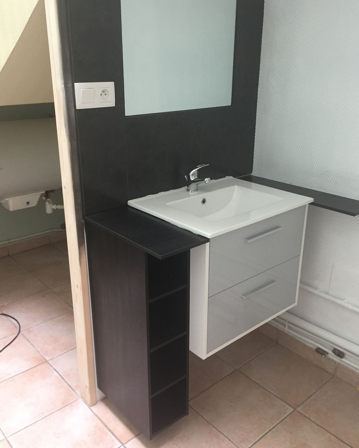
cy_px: 221
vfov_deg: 55.7
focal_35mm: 32
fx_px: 425
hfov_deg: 45.8
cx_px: 175
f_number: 2.2
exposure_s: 1/33
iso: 160
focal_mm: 4.15
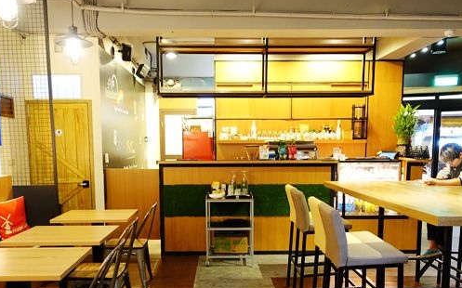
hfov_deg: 59.7
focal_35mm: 32
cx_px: 223
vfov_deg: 38.8
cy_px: 196
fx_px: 403
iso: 800
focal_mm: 8.8
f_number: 1.8
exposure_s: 1/30
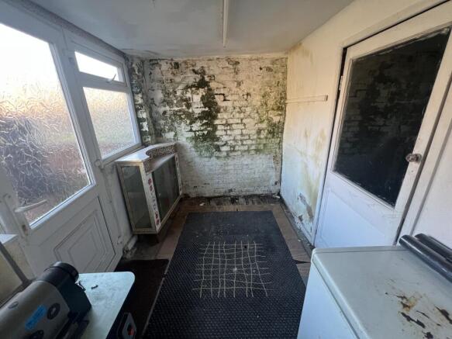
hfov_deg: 106.2
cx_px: 226
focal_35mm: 13
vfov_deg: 89.9
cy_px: 170
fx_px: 170
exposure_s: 1/99
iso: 160
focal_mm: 1.57
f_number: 1.8
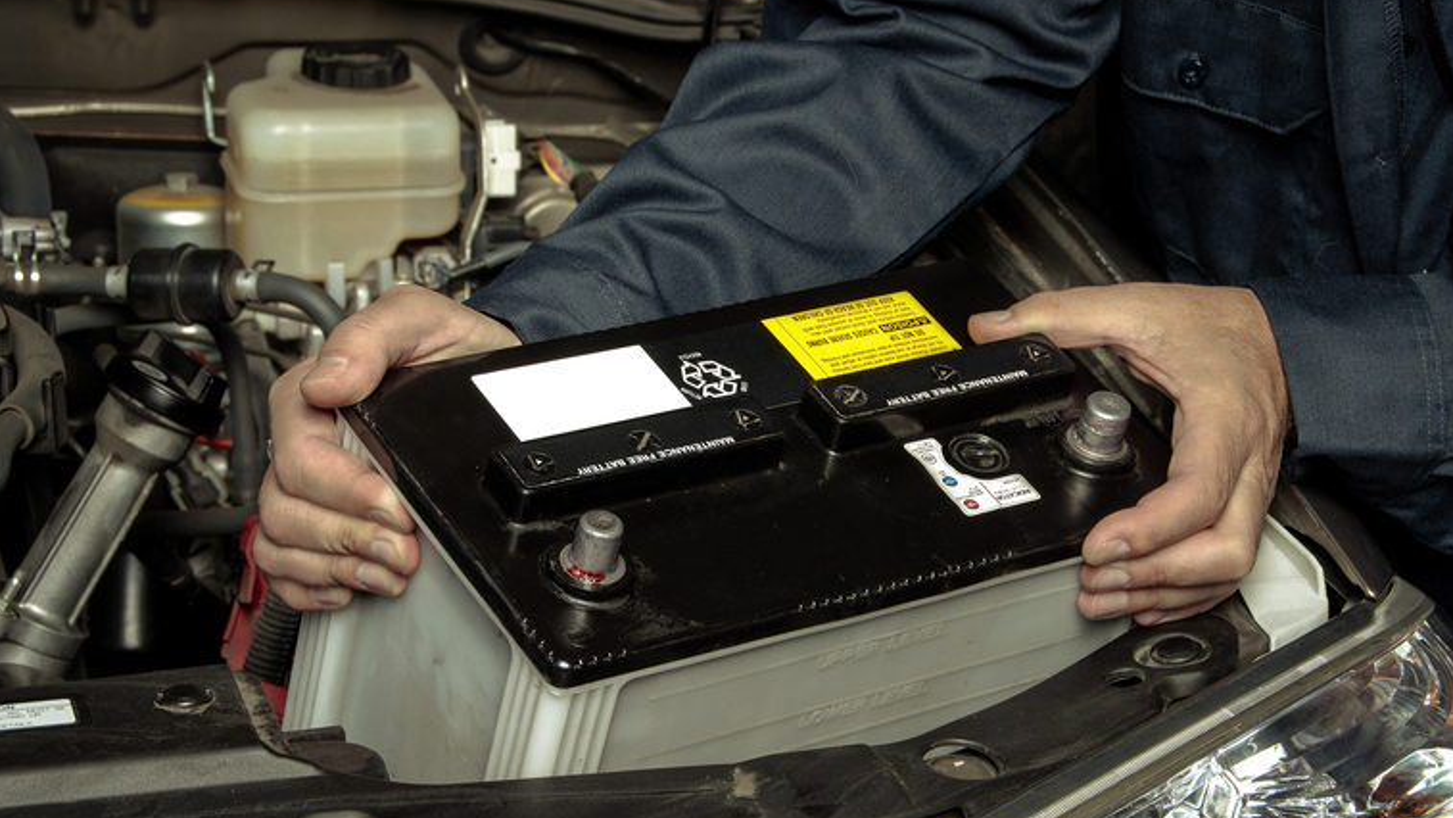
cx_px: 721
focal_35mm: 88
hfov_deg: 24.3
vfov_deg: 13.8
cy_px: 404
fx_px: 3373
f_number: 9
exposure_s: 1/80
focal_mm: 55
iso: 200
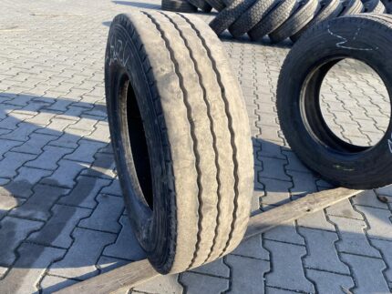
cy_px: 147
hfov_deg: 67.3
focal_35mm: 26
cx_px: 196
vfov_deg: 53.1
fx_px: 295
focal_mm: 4.25
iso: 32
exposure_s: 1/673
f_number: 1.8
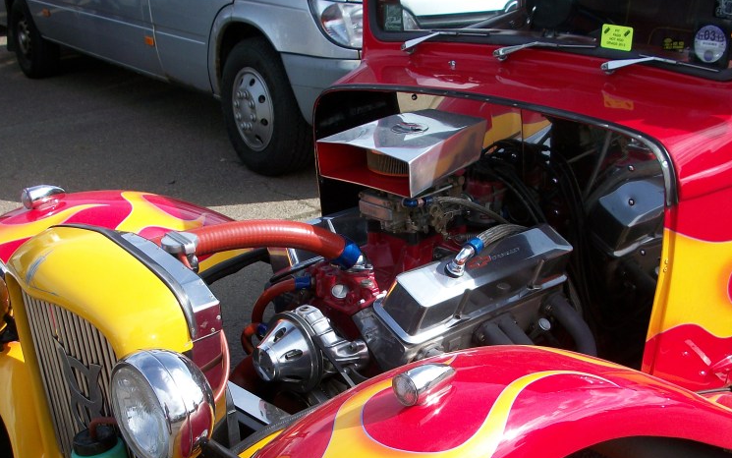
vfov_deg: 24.9
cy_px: 374
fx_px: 1018
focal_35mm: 51
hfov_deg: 39.6
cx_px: 369
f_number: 3.1
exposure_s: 1/800
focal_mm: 6.3
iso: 80
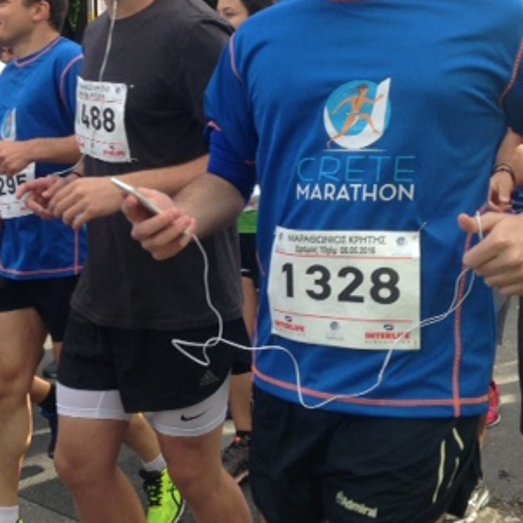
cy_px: 170
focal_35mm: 62
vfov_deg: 27.5
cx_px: 136
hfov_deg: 27.4
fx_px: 1060
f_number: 2.4
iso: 50
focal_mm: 4.12
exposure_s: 1/420
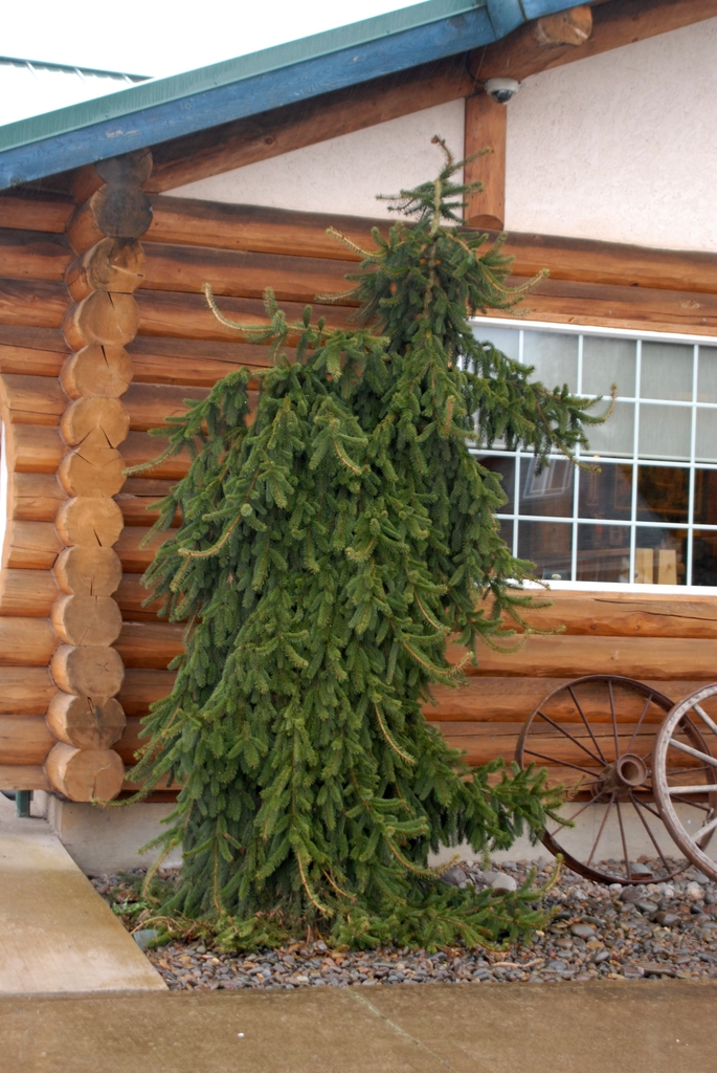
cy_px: 536
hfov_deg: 21.6
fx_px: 1878
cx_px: 358
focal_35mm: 63
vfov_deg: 31.9
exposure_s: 1/50
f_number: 4
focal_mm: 42
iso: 400
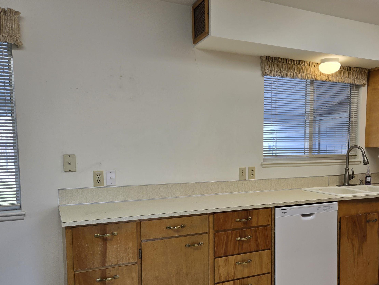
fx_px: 350
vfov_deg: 43.9
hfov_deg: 56.3
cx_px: 230
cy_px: 176
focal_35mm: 32
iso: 40
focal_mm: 5.4
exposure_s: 1/120
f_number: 1.8
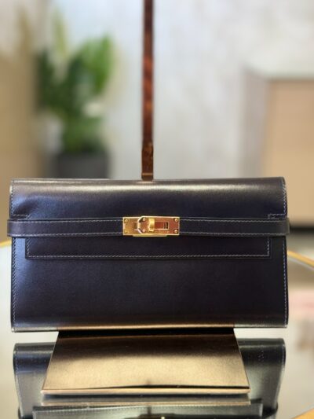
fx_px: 580
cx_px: 157
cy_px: 210
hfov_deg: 30.3
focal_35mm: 48
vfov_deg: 39.6
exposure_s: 1/60
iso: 125
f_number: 1.78
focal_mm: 6.76
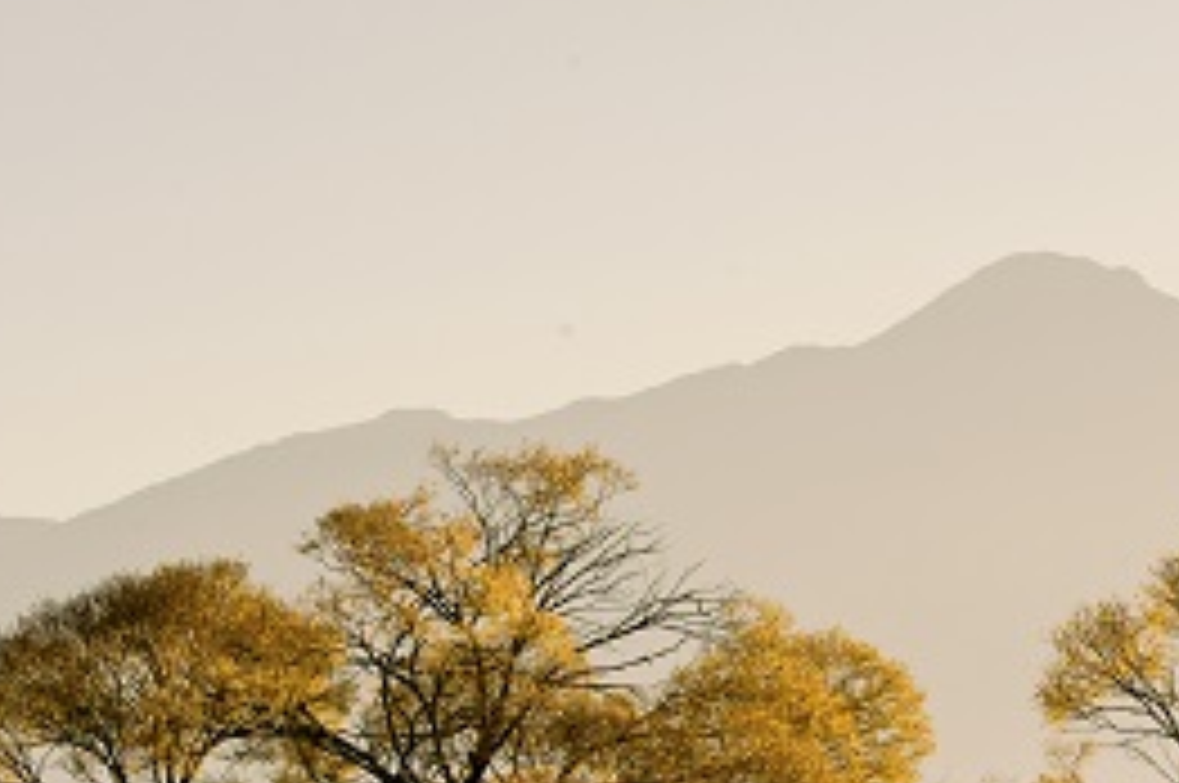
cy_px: 862
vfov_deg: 6.5
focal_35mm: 211
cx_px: 1138
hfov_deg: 9.7
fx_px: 6902
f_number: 16
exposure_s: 1/80
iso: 200
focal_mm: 92
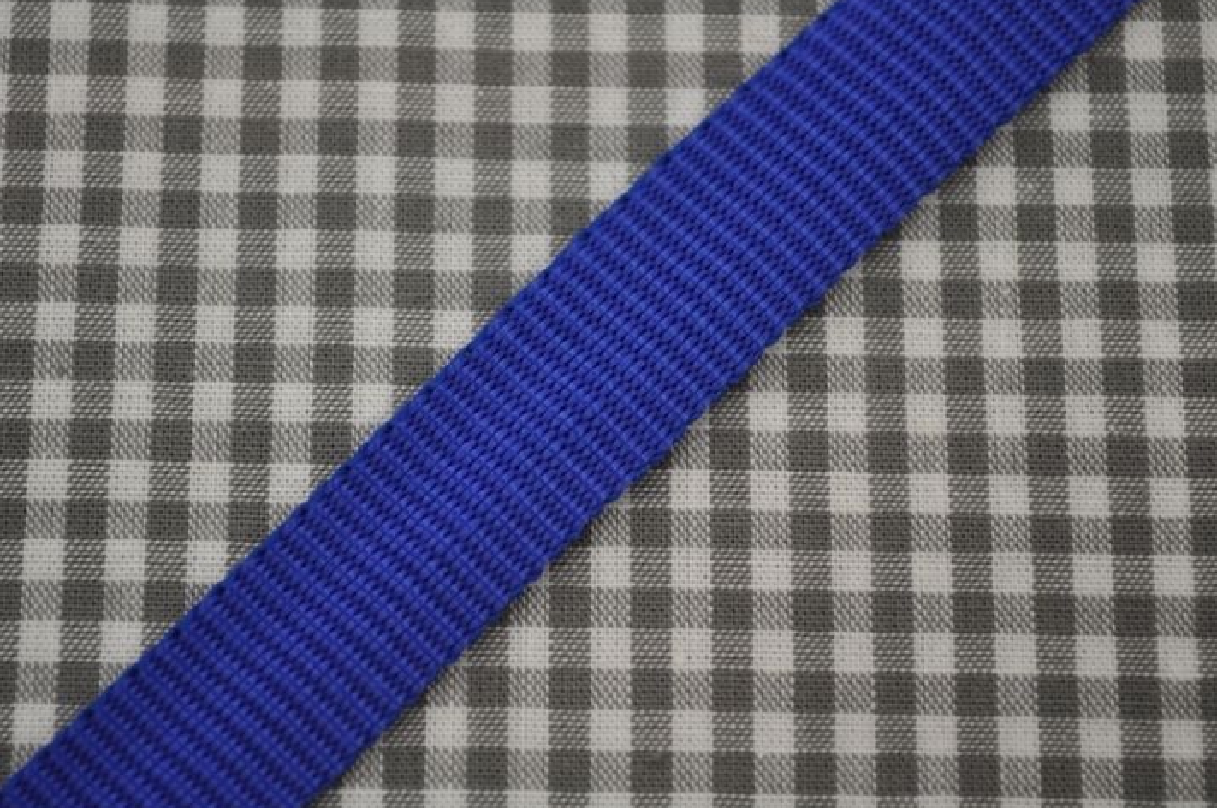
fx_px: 2734
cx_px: 546
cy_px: 436
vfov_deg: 16.8
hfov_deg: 25.1
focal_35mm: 81
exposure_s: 1/60
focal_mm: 48
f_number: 5.3
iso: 640
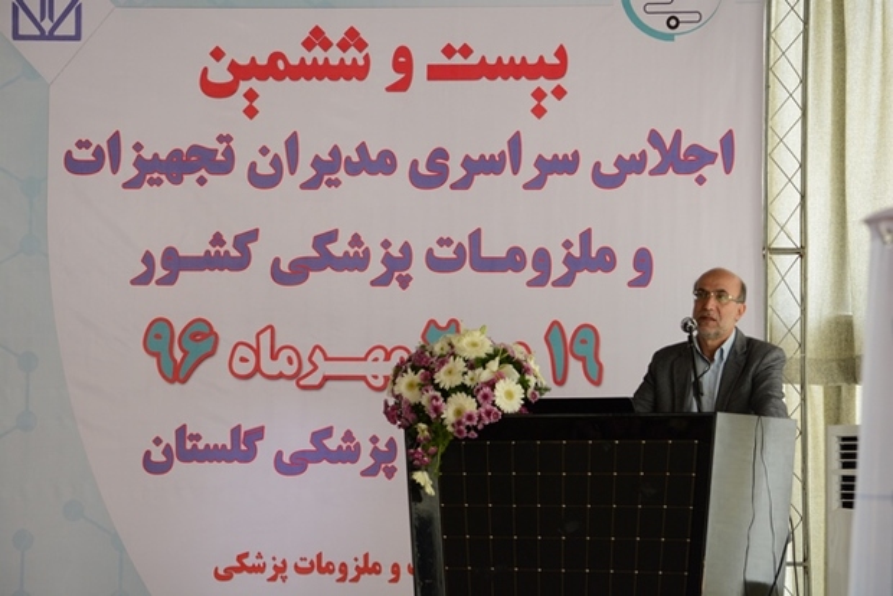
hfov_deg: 16.1
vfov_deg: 10.8
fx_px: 3164
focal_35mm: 128
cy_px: 298
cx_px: 446
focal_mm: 85
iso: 800
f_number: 5
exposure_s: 1/80
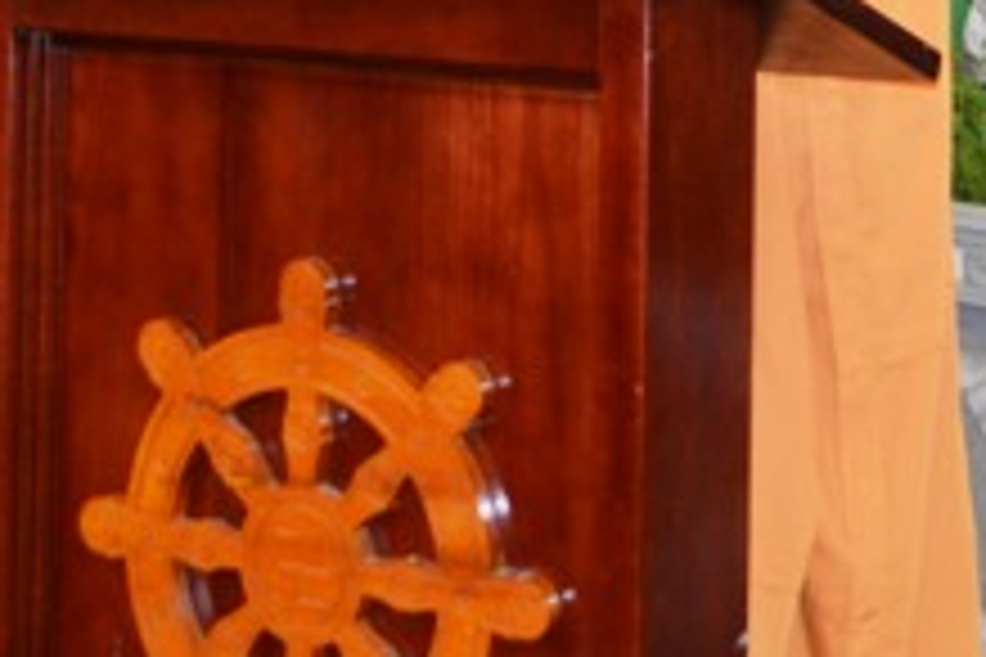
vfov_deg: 12.5
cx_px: 540
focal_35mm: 105
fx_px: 2876
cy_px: -274
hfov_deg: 19.5
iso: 800
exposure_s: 1/60
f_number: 4
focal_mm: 24
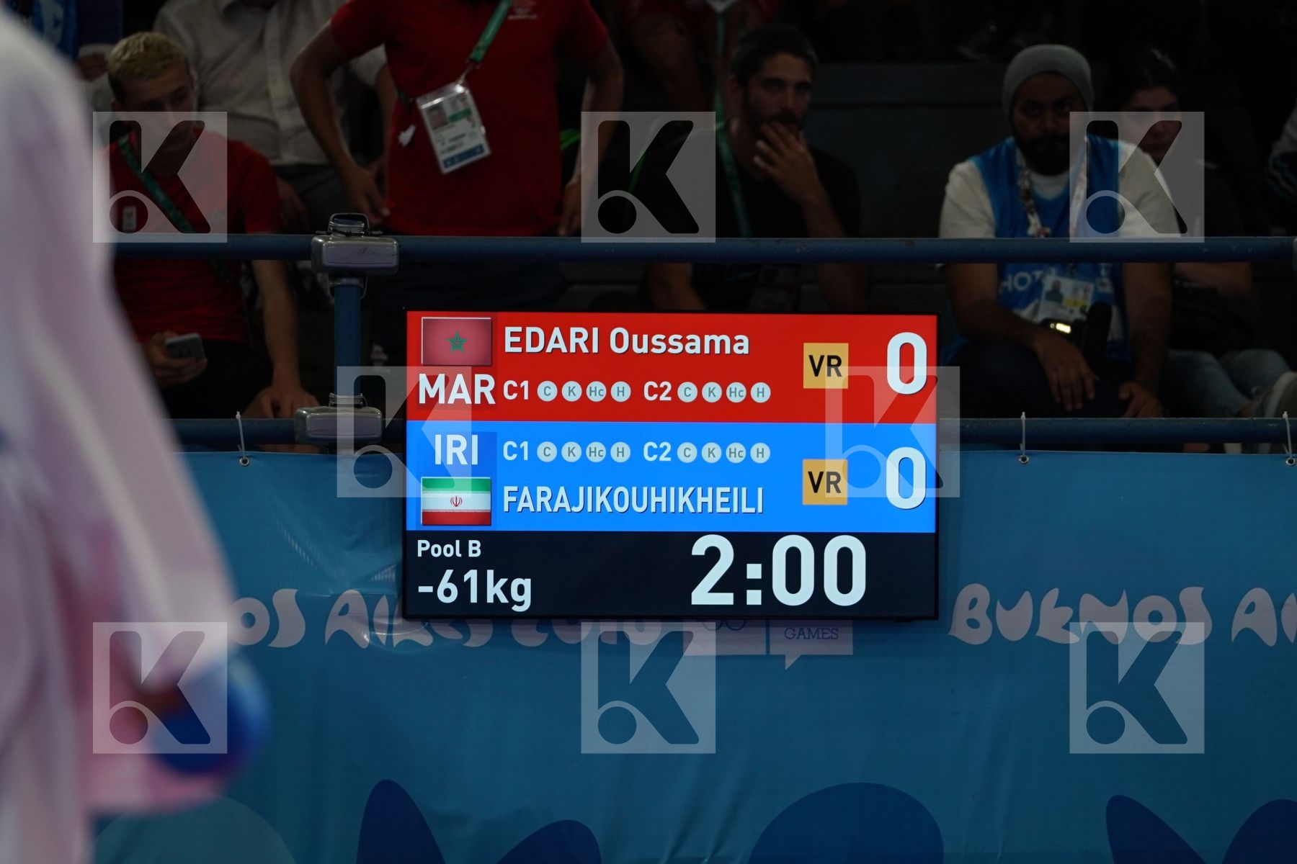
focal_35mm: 300
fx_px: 10807
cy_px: 432
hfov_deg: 6.9
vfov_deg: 4.6
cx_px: 648
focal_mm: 200
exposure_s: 1/1000
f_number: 2.8
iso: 1000
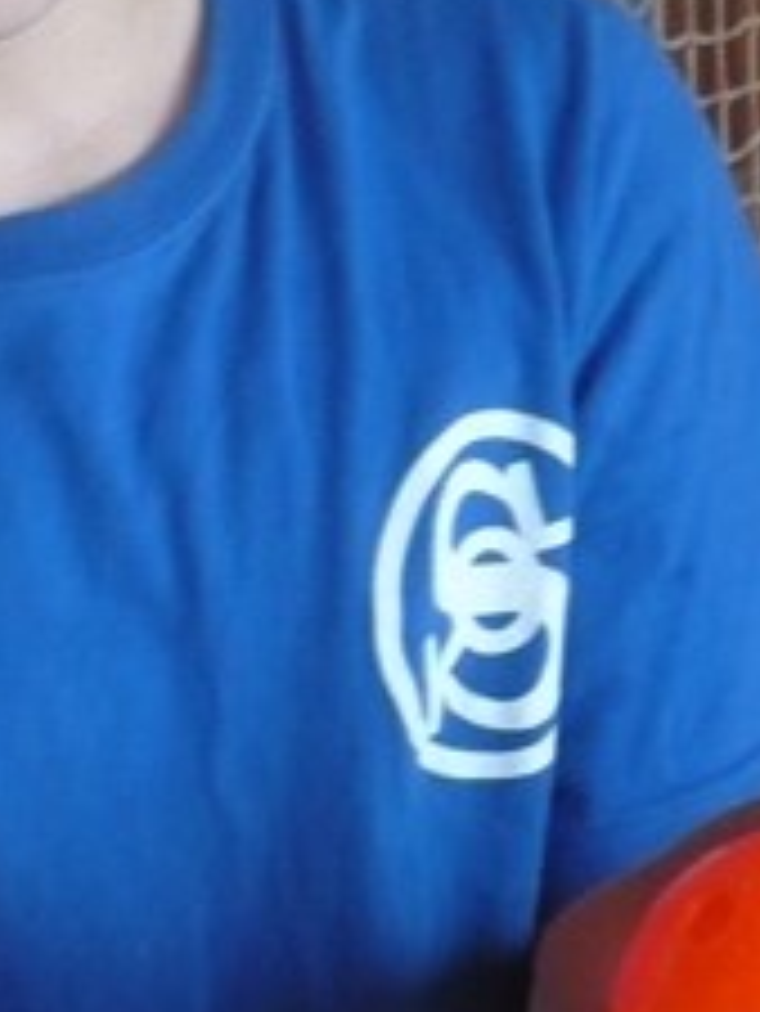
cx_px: 135
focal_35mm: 175
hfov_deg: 8.5
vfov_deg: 11.2
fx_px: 5118
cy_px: 40
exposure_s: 1/30
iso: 400
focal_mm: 9.9
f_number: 3.7
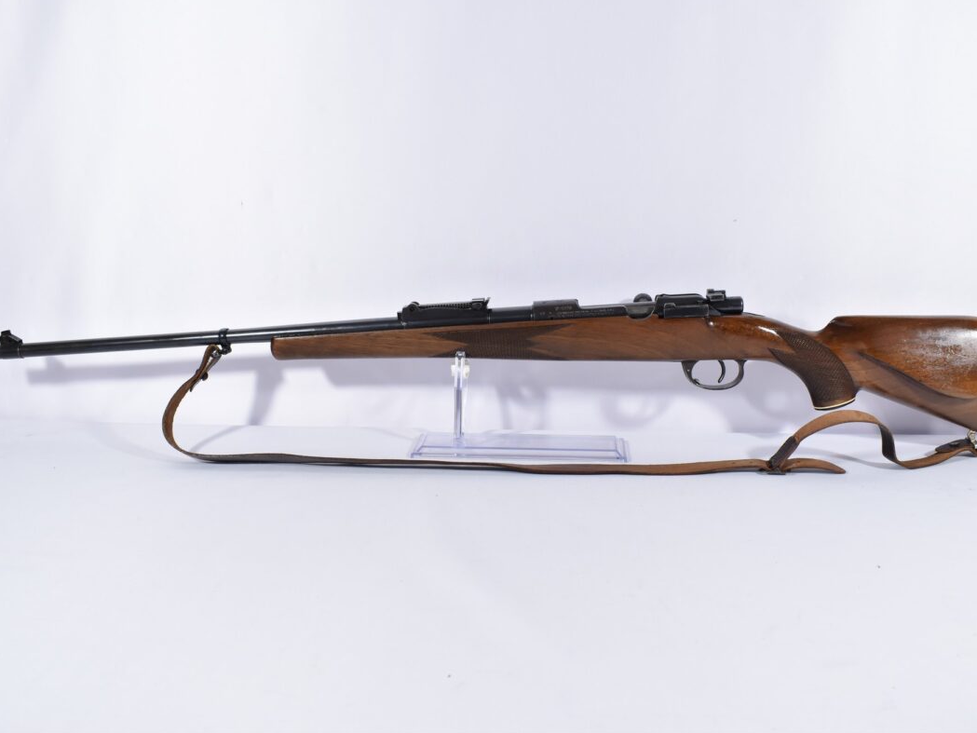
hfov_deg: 55.3
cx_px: 524
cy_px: 362
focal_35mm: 33
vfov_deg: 43.0
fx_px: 931
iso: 640
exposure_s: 1/25
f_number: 5
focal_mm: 20
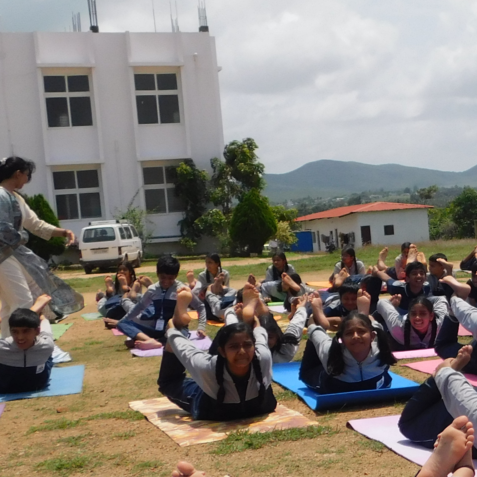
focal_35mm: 80
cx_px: 690
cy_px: 261
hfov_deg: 19.3
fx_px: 1247
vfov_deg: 21.6
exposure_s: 1/500
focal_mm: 5.3
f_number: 6.4
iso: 125
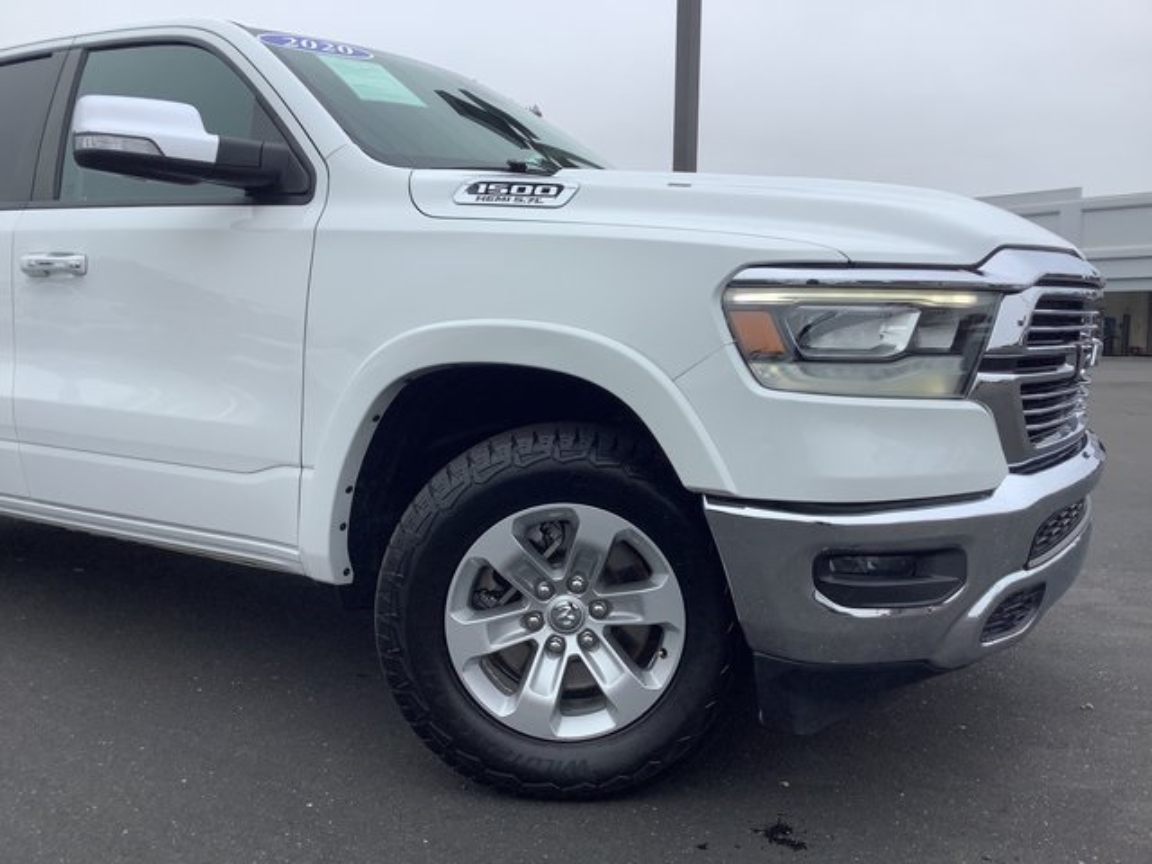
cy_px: 432
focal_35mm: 31
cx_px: 576
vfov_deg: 45.4
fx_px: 1032
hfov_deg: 58.4
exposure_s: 1/351
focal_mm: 3.3
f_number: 2.4
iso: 25
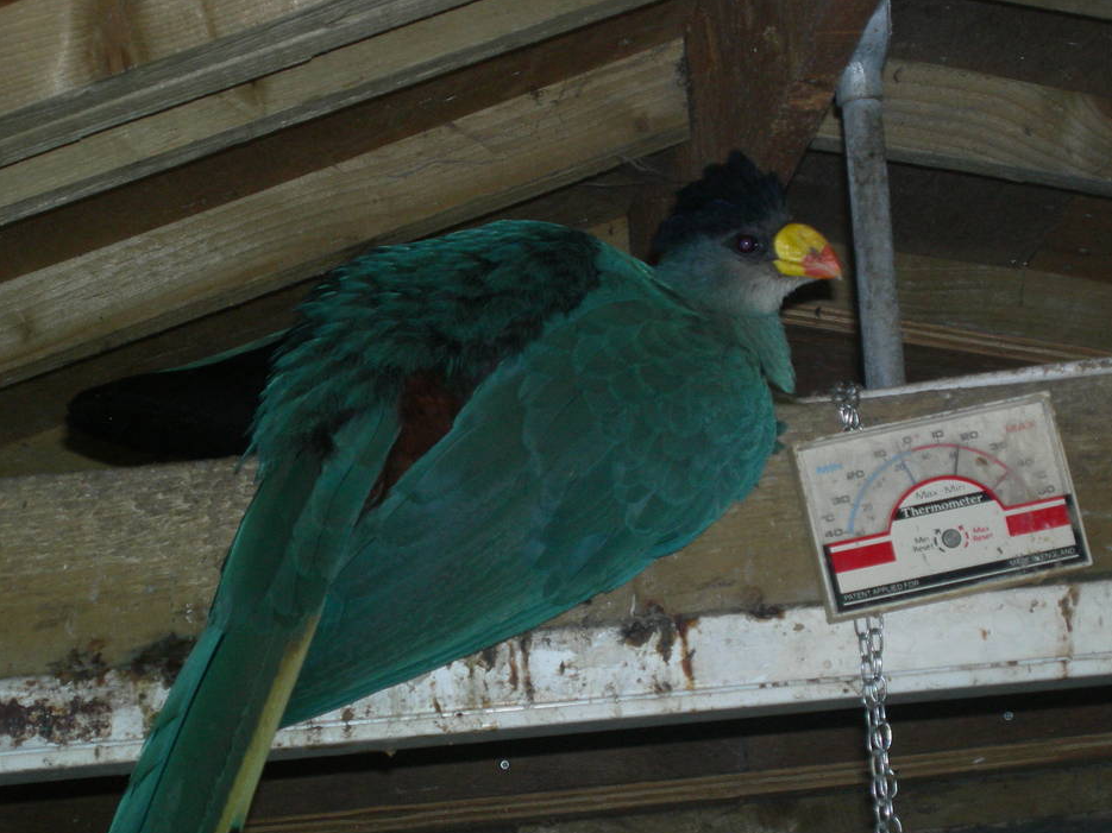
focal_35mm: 138
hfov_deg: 14.3
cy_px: 433
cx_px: 588
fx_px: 4433
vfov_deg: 10.7
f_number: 5.2
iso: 200
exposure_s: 1/120
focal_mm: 26.3
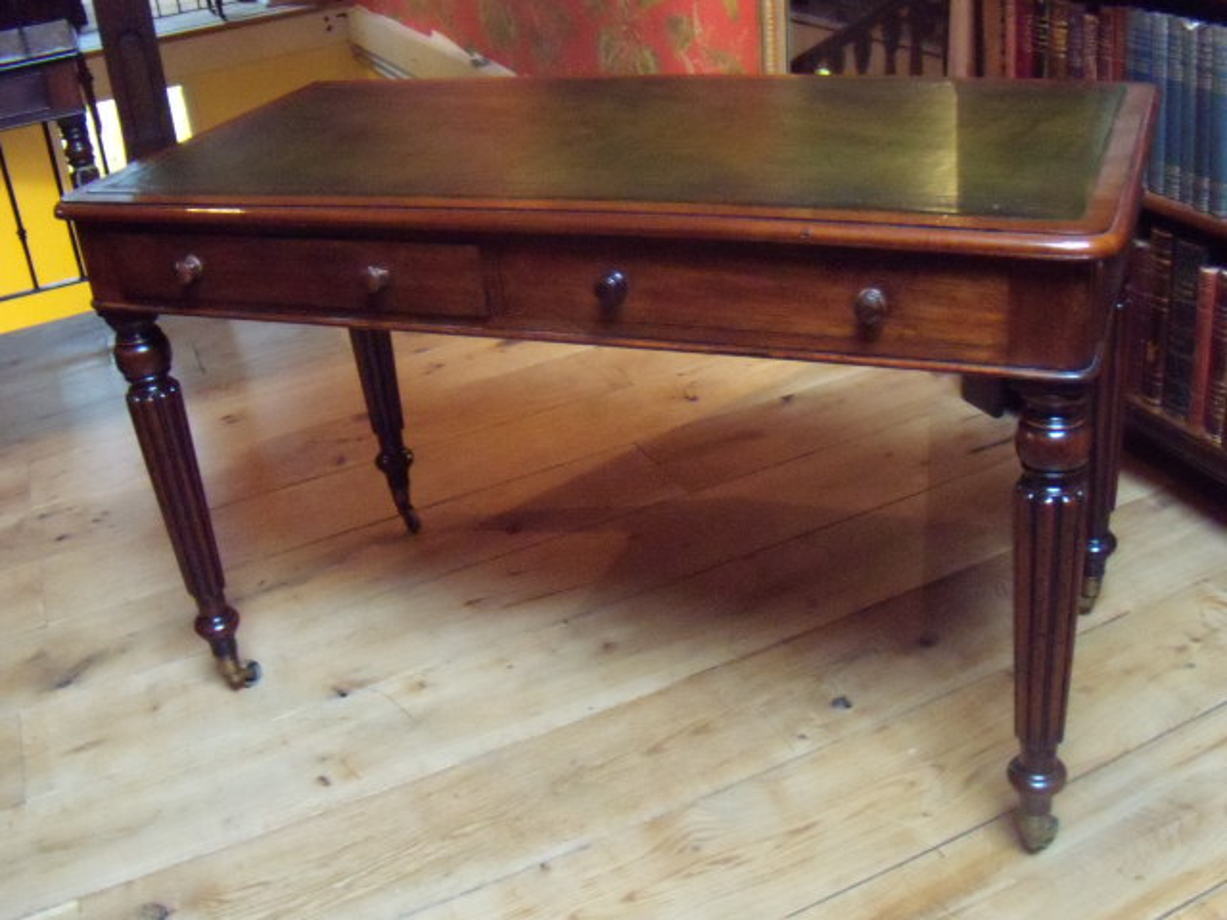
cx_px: 614
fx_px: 1276
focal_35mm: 36
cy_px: 460
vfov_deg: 39.7
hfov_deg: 51.4
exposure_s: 1/6
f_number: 3.6
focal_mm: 6.4
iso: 800
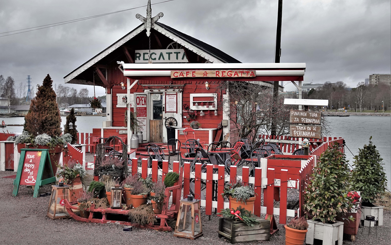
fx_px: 437
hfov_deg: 48.2
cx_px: 195
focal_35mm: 41
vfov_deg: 31.2
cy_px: 124
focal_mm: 14.65
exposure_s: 1/320
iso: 100
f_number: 3.2
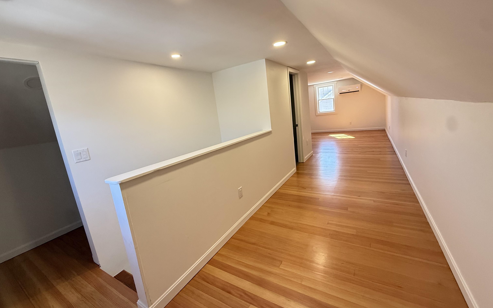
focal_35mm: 15
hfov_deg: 101.5
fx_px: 202
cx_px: 247
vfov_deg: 74.7
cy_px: 146
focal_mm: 2.22
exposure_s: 1/99
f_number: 2.2
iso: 200
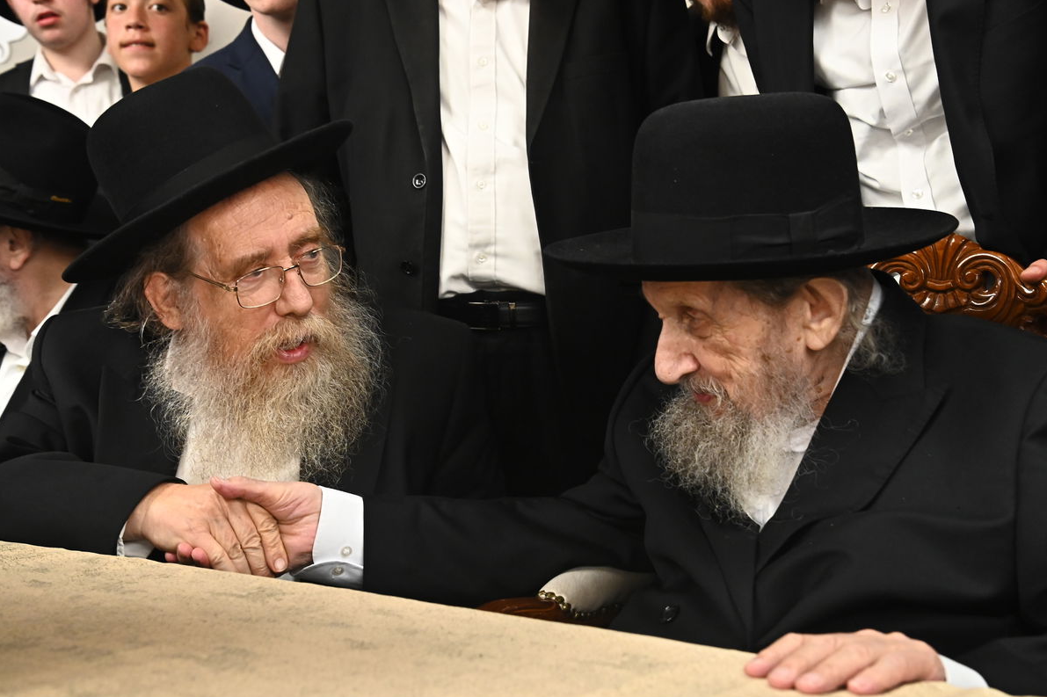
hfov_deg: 41.9
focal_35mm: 47
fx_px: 1366
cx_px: 557
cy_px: 330
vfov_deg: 28.6
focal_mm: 40
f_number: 5.6
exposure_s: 1/200
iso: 3200
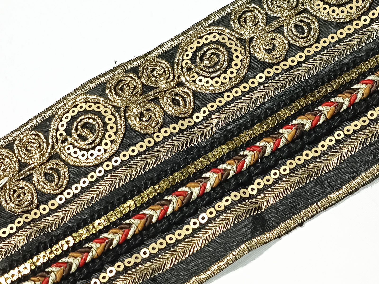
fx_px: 1555
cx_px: 190
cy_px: 142
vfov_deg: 10.4
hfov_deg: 13.9
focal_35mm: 142
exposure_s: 1/647
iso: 2000
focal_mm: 8.8
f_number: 2
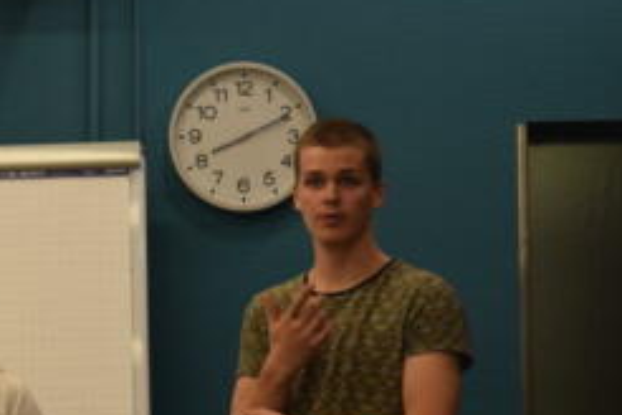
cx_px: 23
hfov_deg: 12.1
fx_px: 2903
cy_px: 224
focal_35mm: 168
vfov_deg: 8.2
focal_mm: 55
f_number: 5.6
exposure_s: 1/60
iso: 800
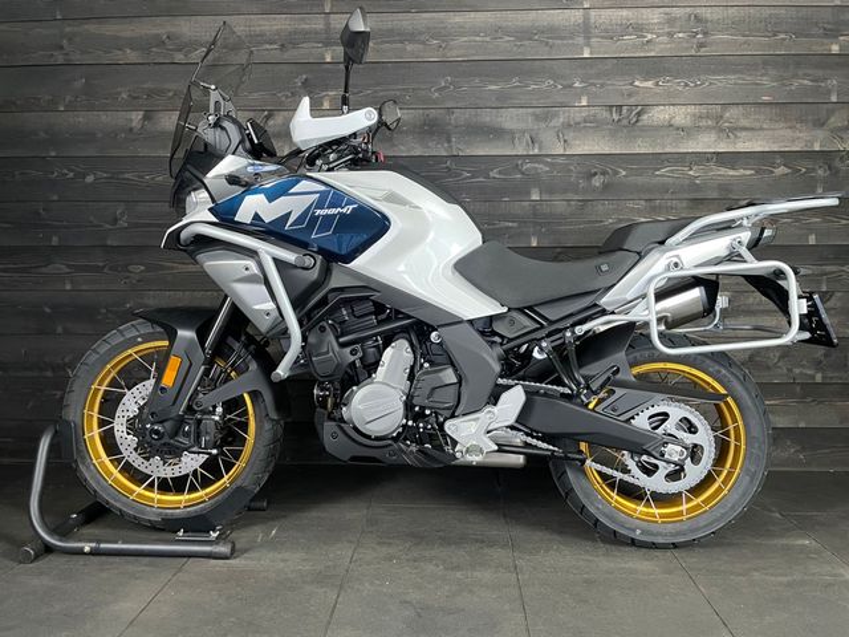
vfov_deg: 53.1
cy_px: 318
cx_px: 424
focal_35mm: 26
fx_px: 638
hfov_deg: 67.3
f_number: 1.6
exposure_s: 1/33
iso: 400
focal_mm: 4.2
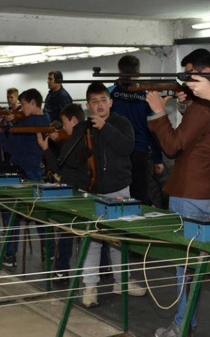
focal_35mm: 74
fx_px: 678
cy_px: 168
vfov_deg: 27.9
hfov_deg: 17.6
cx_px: 115
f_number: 5.6
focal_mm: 32
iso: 800
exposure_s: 1/80
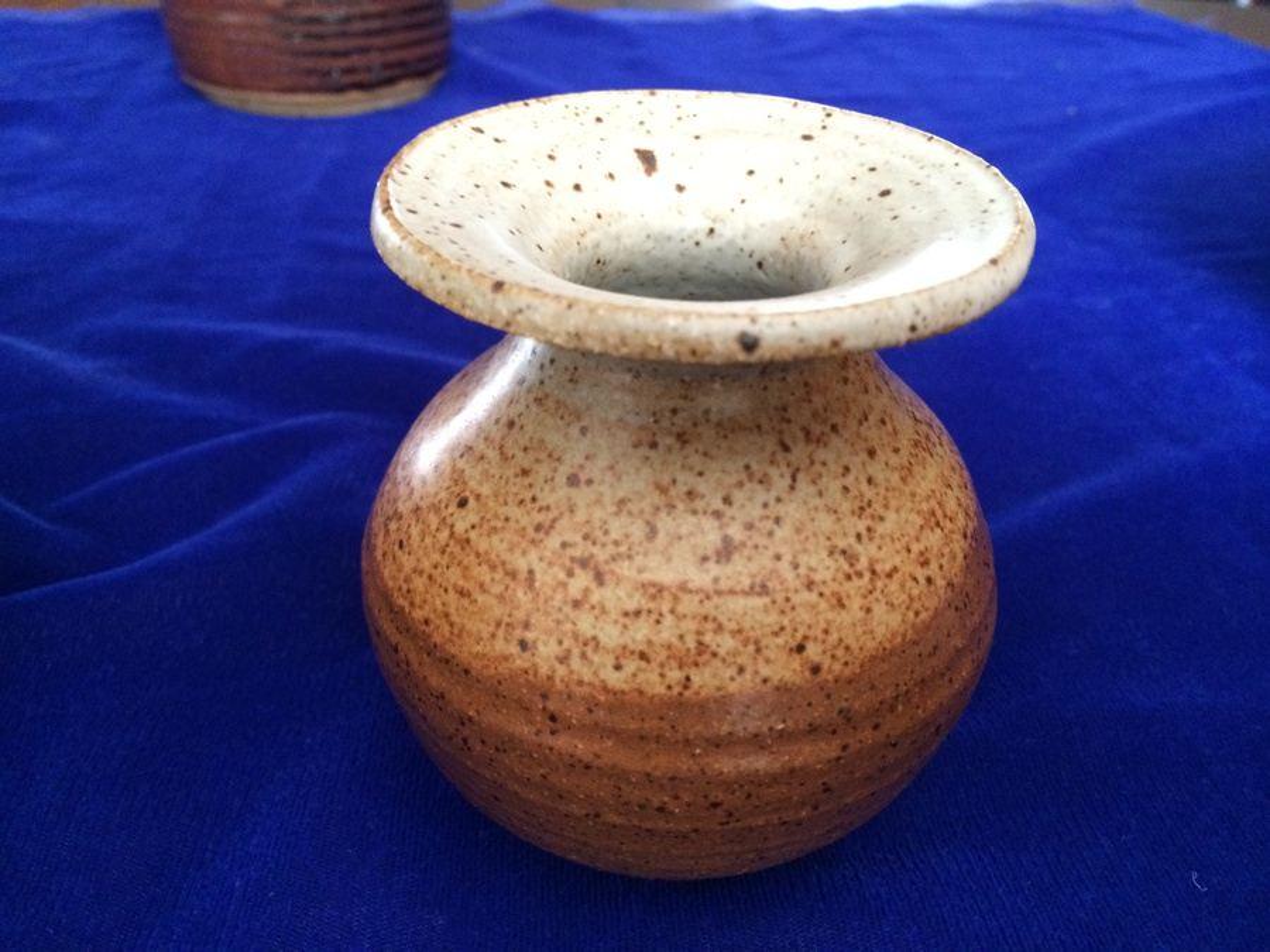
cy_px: 476
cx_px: 635
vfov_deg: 46.8
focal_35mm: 30
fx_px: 1101
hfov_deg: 60.0
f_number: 2.2
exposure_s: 1/24
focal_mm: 4.12
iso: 320
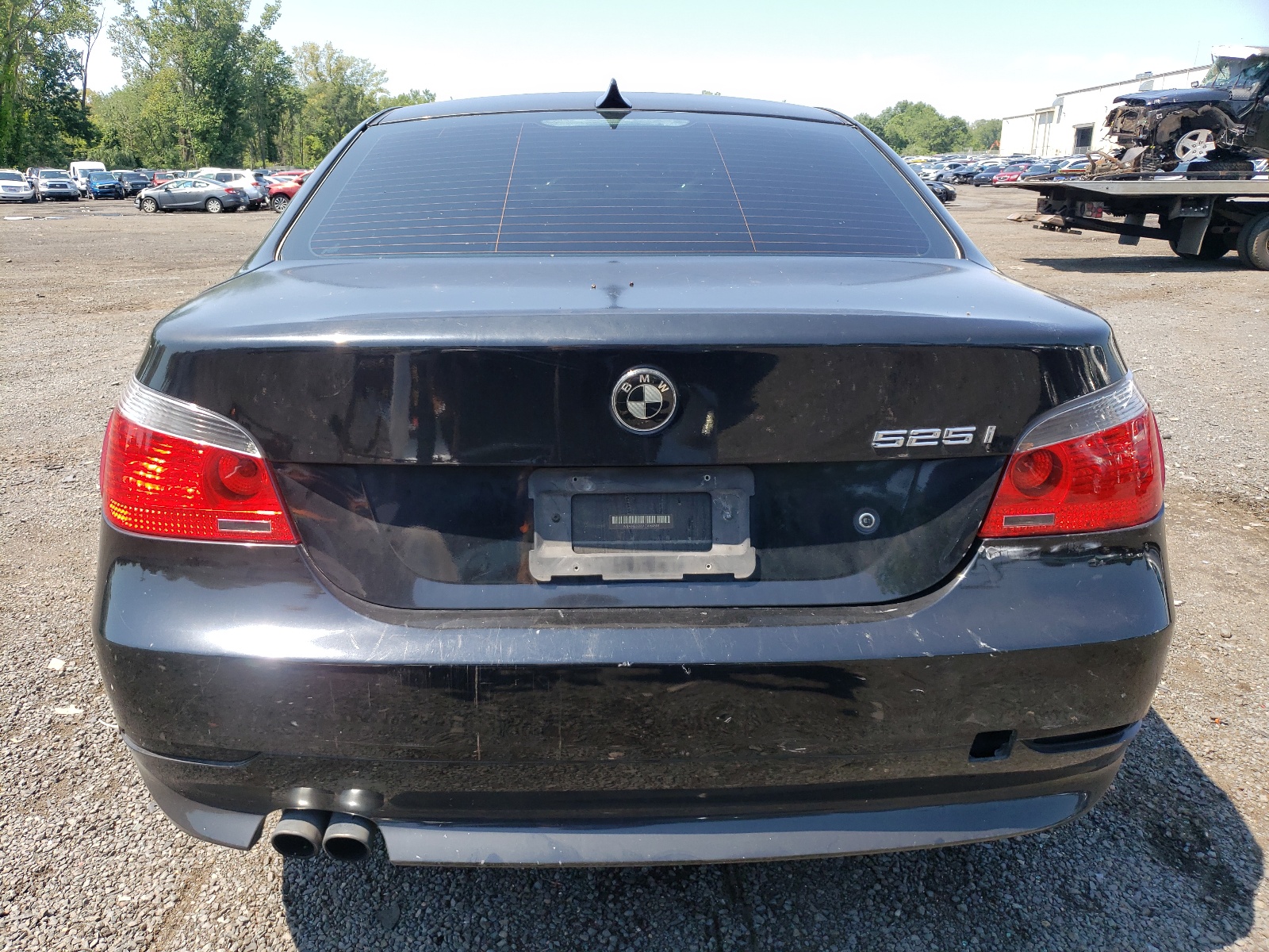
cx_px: 634
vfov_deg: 53.1
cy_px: 476
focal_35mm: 26
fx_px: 953
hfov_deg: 67.3
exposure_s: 1/1000
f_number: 1.5
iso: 50
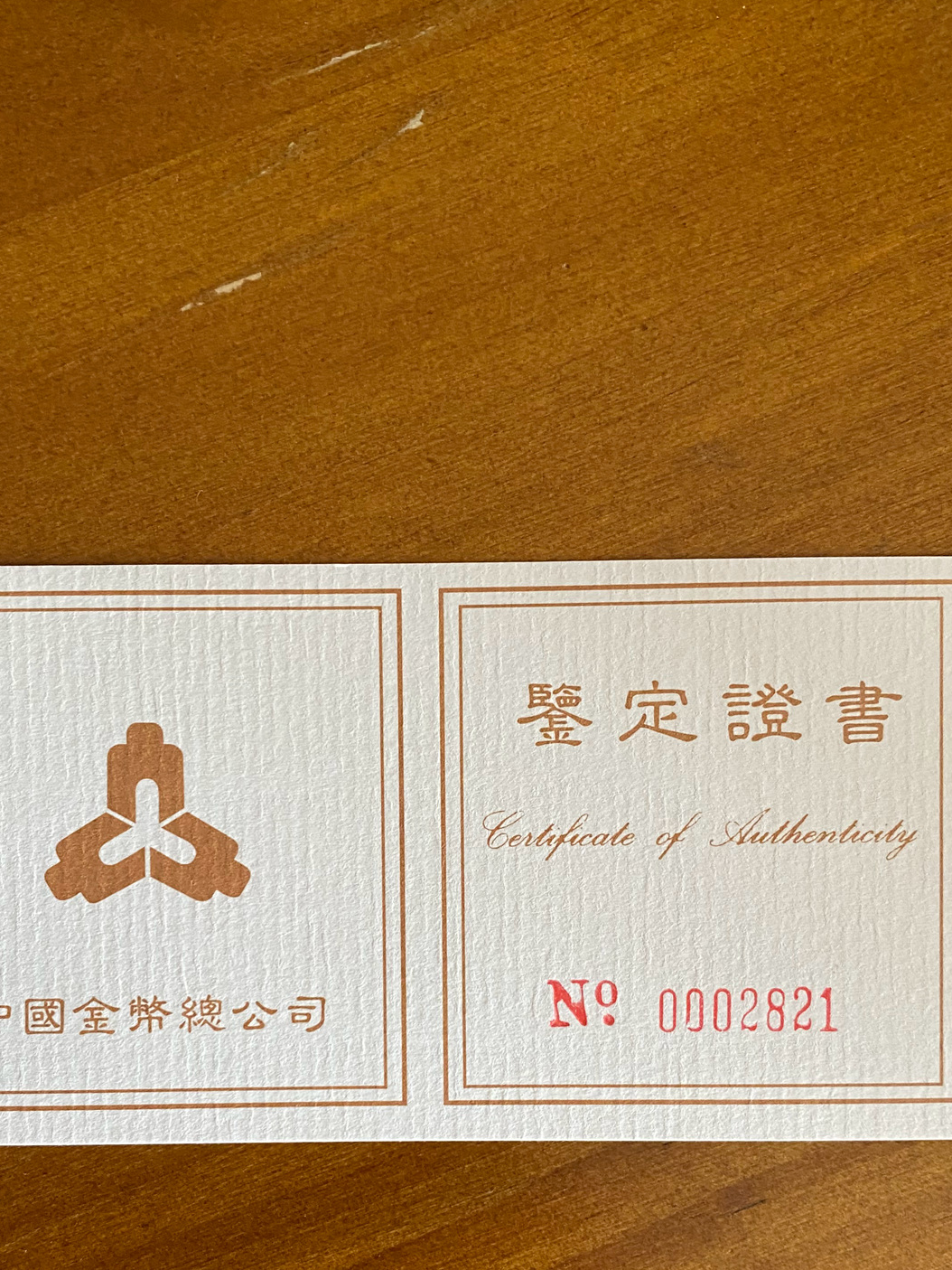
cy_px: 861
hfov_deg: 38.6
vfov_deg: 49.1
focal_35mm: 37
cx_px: 440
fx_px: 1357
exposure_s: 1/60
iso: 200
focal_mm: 4.25
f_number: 1.8
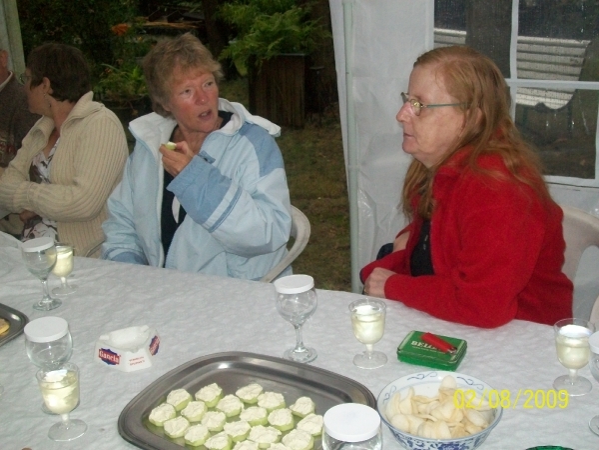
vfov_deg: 32.2
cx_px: 300
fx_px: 779
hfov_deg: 42.1
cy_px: 225
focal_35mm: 45
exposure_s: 1/160
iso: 200
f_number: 3
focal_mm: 7.6
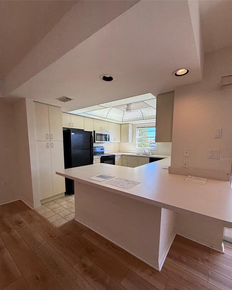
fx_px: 129
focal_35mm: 15
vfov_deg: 96.5
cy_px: 159
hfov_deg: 84.0
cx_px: 119
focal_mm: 2.22
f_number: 2.2
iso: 50
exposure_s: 1/207
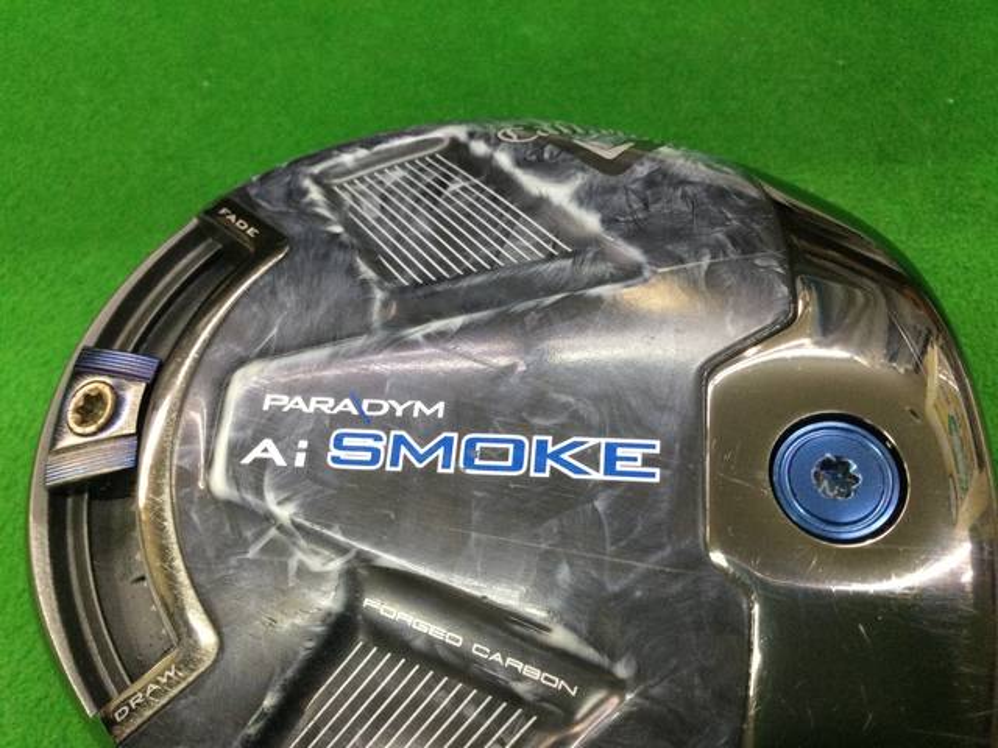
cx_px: 499
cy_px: 374
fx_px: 894
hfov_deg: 58.4
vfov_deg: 45.4
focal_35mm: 31
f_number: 2.4
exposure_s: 1/30
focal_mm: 3.3
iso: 80
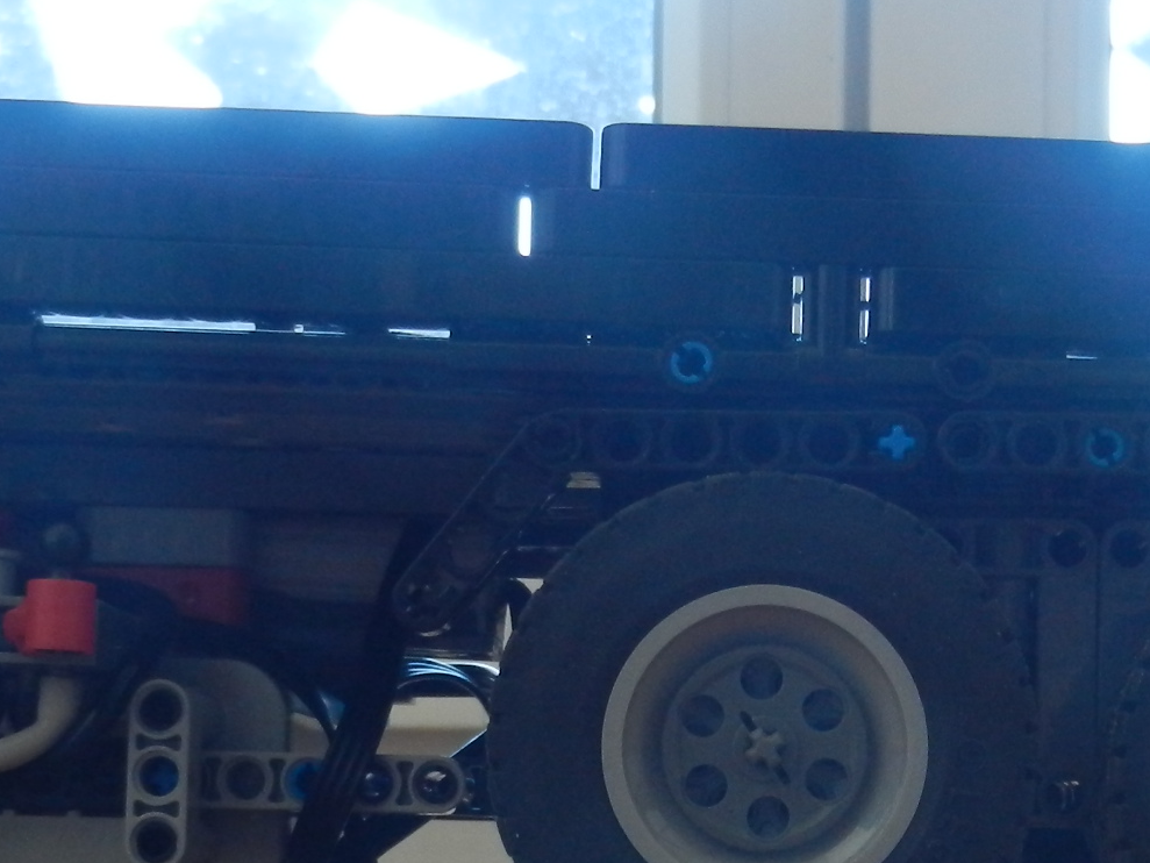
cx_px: 885
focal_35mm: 76
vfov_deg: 19.0
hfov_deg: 25.3
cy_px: 779
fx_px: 2525
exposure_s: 1/25
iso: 320
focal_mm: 5.1
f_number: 3.6
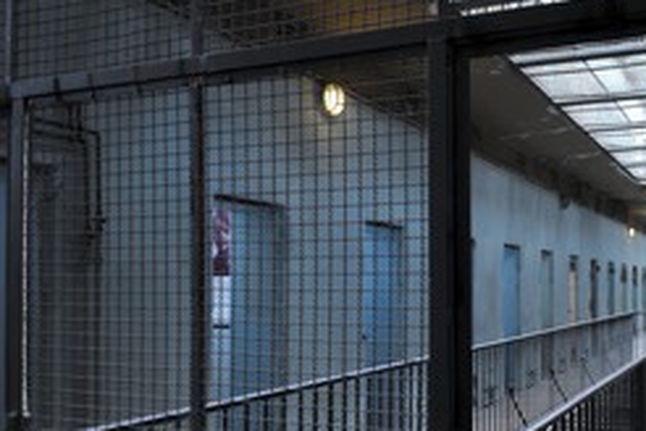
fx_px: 736
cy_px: 273
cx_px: 467
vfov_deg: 32.5
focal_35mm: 41
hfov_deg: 46.1
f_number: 5.6
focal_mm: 24
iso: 800
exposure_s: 1/30
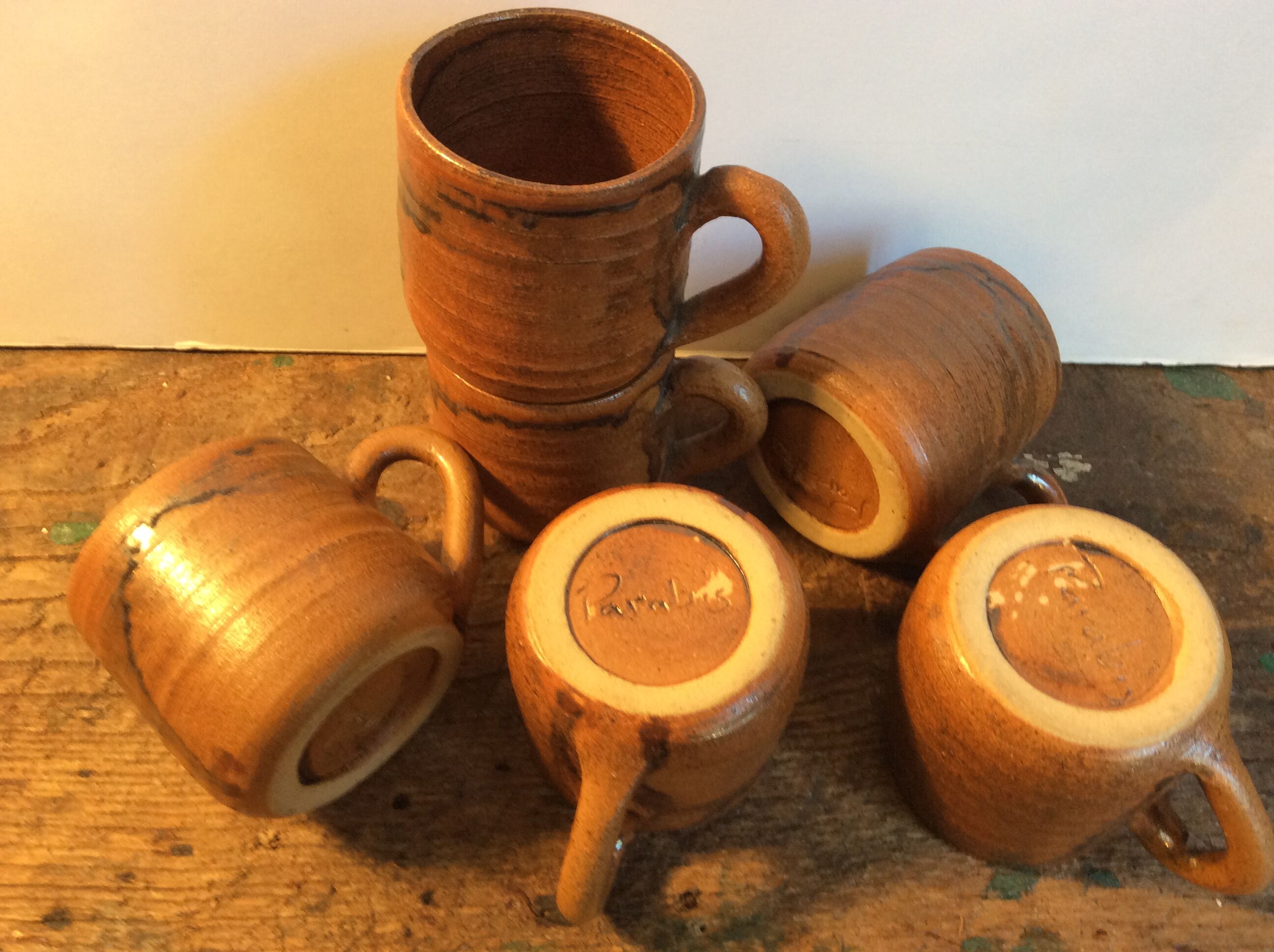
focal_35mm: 32
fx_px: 1176
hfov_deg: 56.9
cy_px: 476
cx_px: 637
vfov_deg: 44.1
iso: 80
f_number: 2.4
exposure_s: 1/25
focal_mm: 3.3
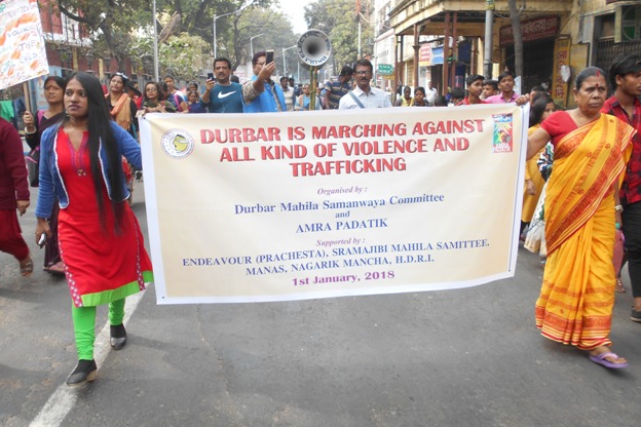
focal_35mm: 32
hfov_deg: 58.7
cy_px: 206
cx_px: 323
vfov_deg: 41.1
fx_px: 570
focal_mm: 5.1
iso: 80
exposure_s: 1/100
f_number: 3.4
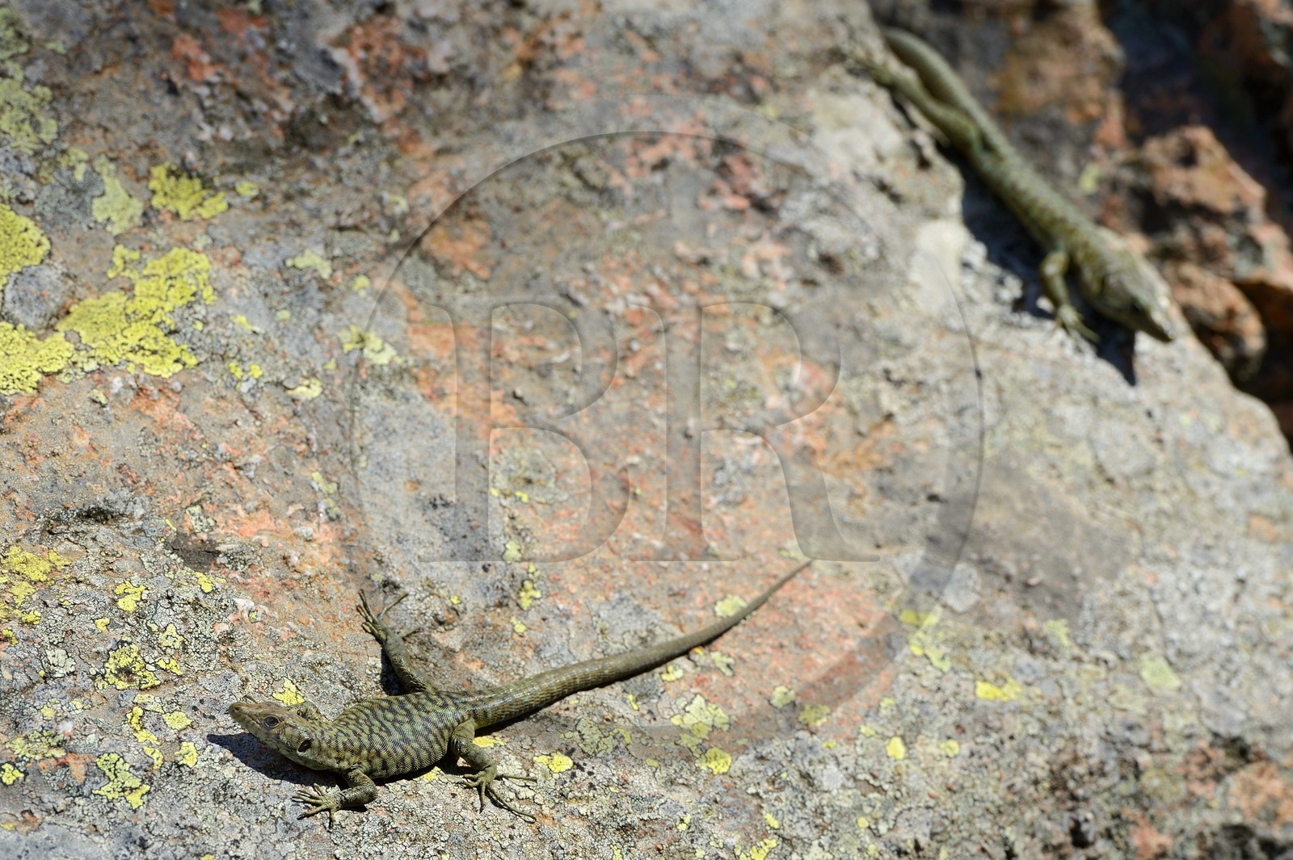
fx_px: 7179
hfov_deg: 10.3
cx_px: 646
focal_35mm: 200
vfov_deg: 6.9
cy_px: 430
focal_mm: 200
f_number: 11
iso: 200
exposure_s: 1/320
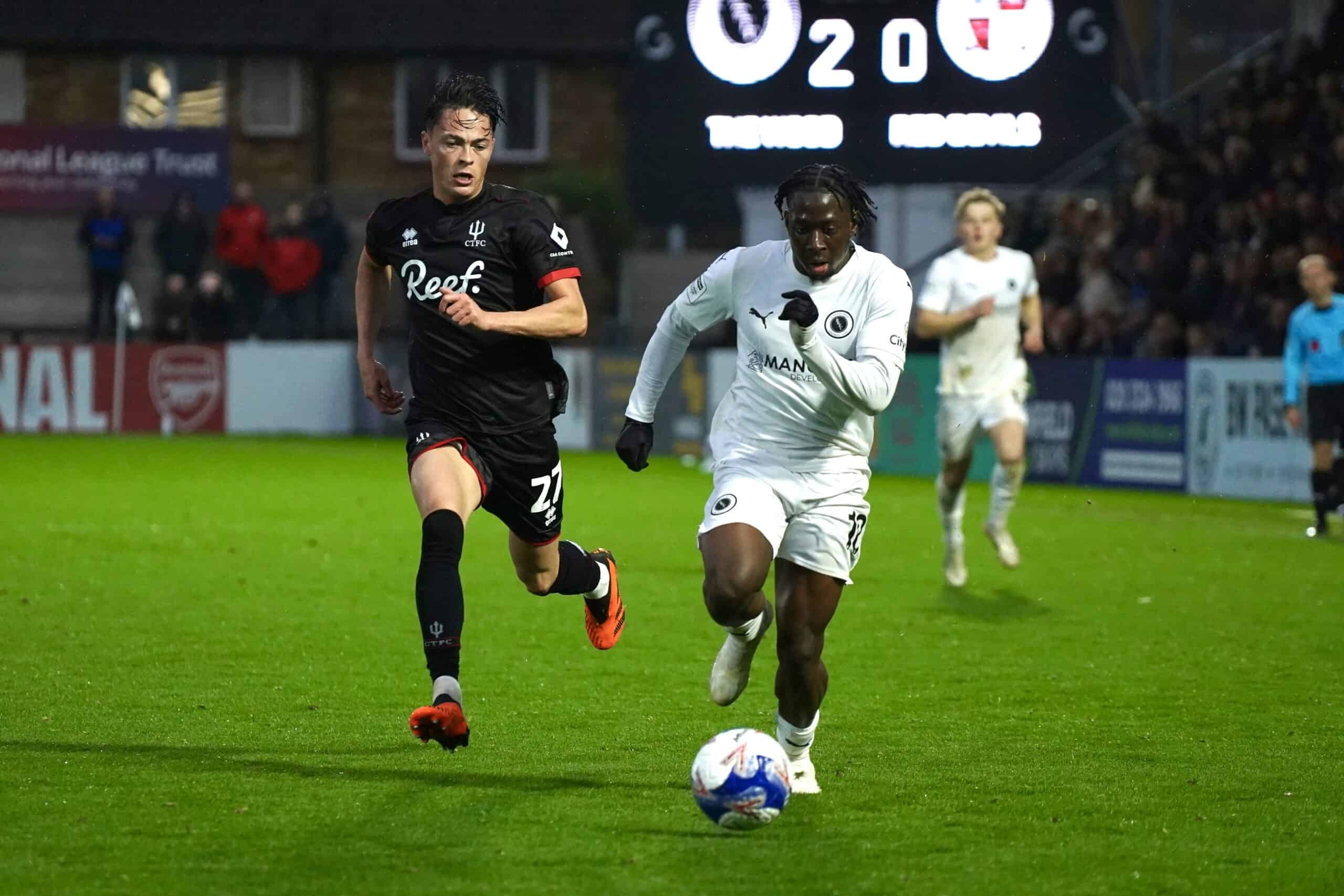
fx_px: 7465
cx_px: 672
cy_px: 448
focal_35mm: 200
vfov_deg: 6.9
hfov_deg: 10.3
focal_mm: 200
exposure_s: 1/1600
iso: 4000
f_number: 4
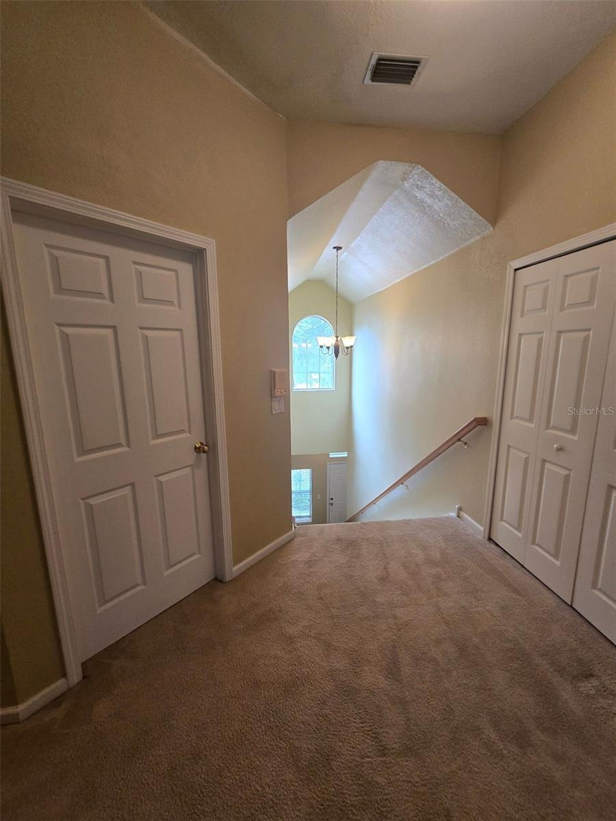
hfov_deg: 89.9
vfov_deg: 106.2
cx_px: 308
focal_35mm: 13
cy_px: 410
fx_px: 308
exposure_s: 1/60
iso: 200
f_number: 2.2
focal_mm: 2.2
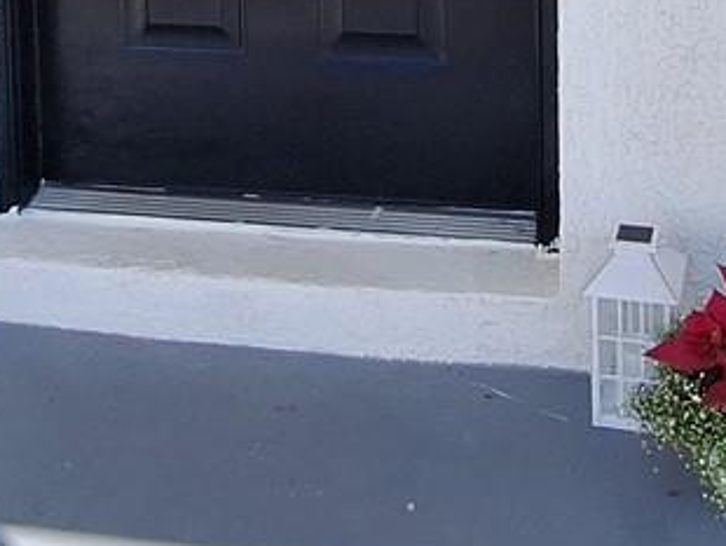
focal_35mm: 67
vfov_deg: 18.5
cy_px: -347
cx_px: 379
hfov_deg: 28.9
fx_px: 1406
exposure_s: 1/1832
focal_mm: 1.74
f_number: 2.2
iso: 40
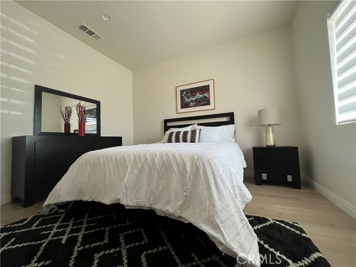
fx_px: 134
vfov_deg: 89.9
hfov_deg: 106.2
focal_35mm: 13
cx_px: 178
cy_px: 134
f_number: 1.8
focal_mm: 1.57
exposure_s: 1/120
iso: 250
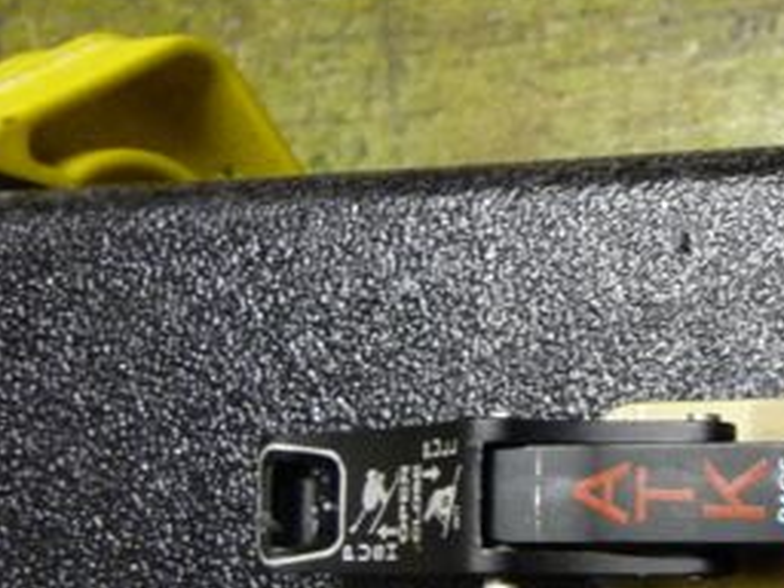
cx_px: 977
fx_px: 1585
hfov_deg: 24.7
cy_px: 499
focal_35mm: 70
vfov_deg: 20.7
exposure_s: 1/15
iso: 400
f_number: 3.3
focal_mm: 4.7
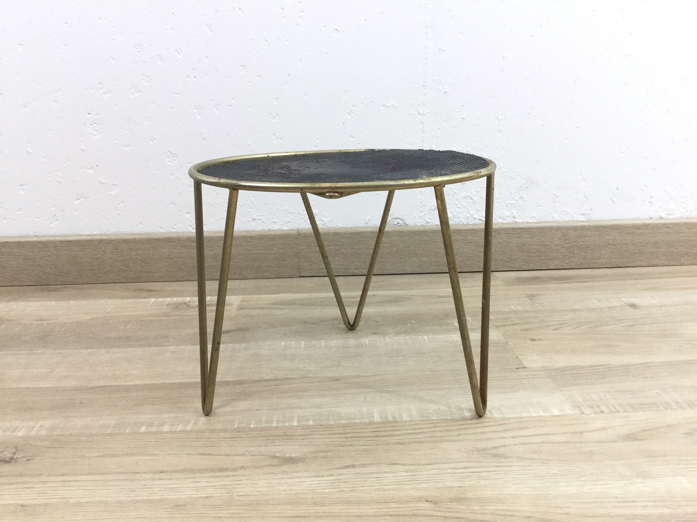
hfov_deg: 58.4
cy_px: 261
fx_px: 624
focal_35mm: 31
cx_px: 348
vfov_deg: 45.4
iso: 80
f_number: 2.4
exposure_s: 1/33
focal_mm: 3.3
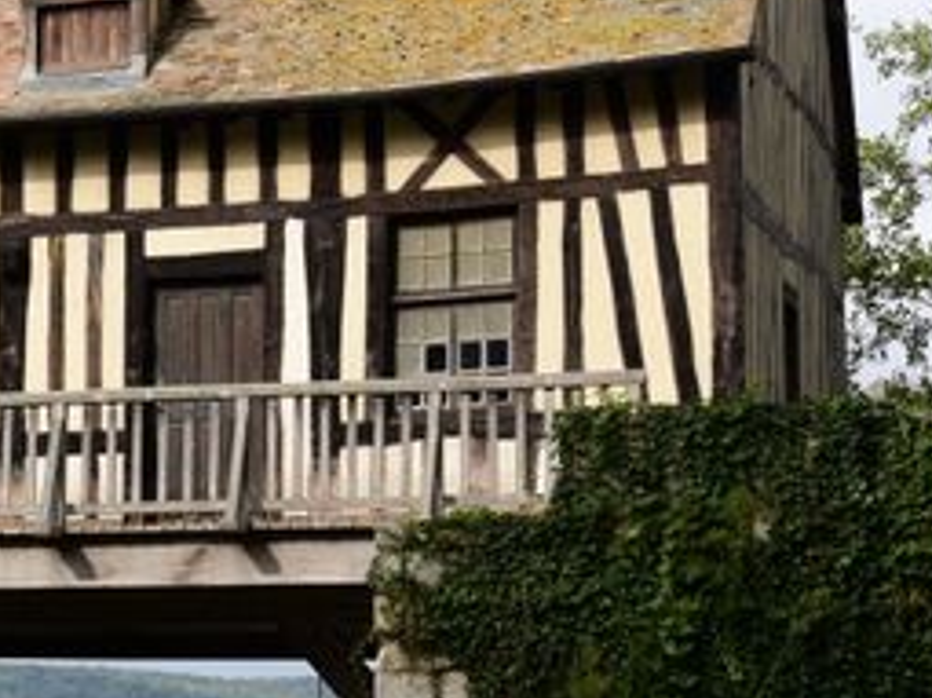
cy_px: 735
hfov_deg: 15.2
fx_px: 3337
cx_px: -249
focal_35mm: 124
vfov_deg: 11.8
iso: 200
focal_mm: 32
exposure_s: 1/250
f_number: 8
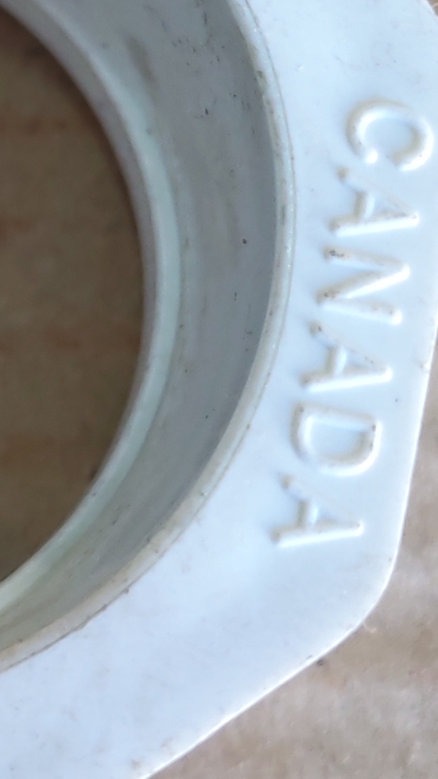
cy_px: 203
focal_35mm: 123
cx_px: -77
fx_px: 2540
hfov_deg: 9.7
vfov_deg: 17.3
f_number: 1.9
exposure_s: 1/100
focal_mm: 6.12
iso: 500
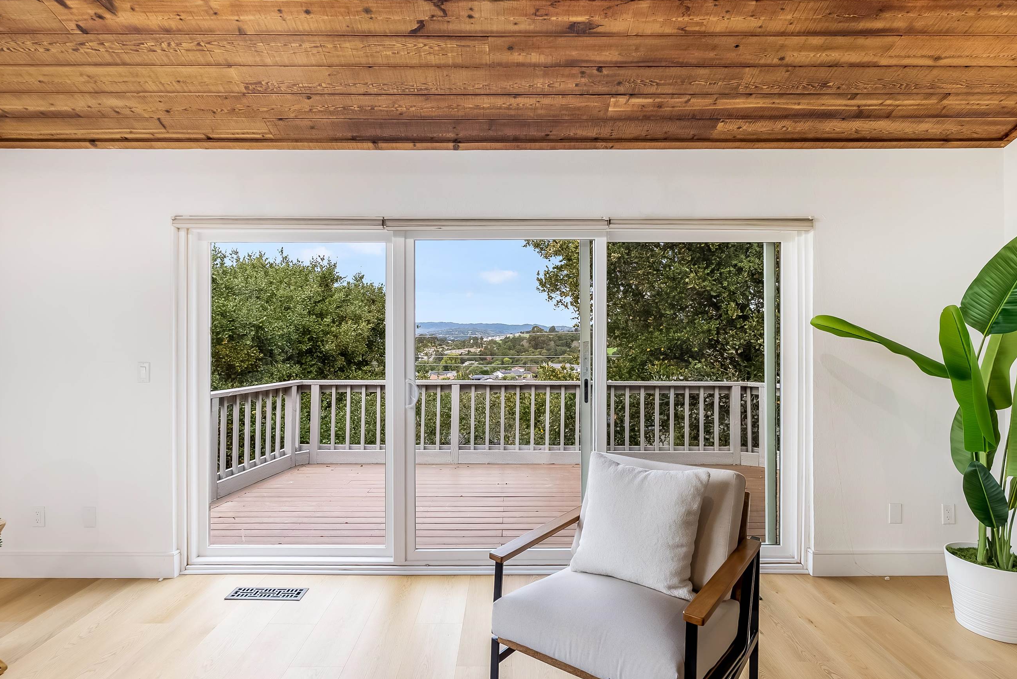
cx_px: 502
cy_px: 324
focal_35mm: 19
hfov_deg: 86.9
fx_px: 537
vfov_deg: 64.6
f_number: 7.1
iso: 800
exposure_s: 1/30
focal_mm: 16
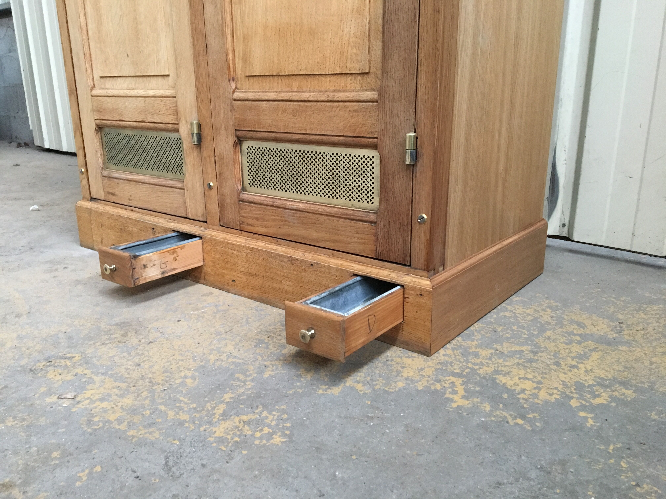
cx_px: 333
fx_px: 558
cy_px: 250
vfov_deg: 48.2
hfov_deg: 61.7
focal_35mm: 29
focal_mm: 4.15
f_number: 2.2
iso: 200
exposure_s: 1/33
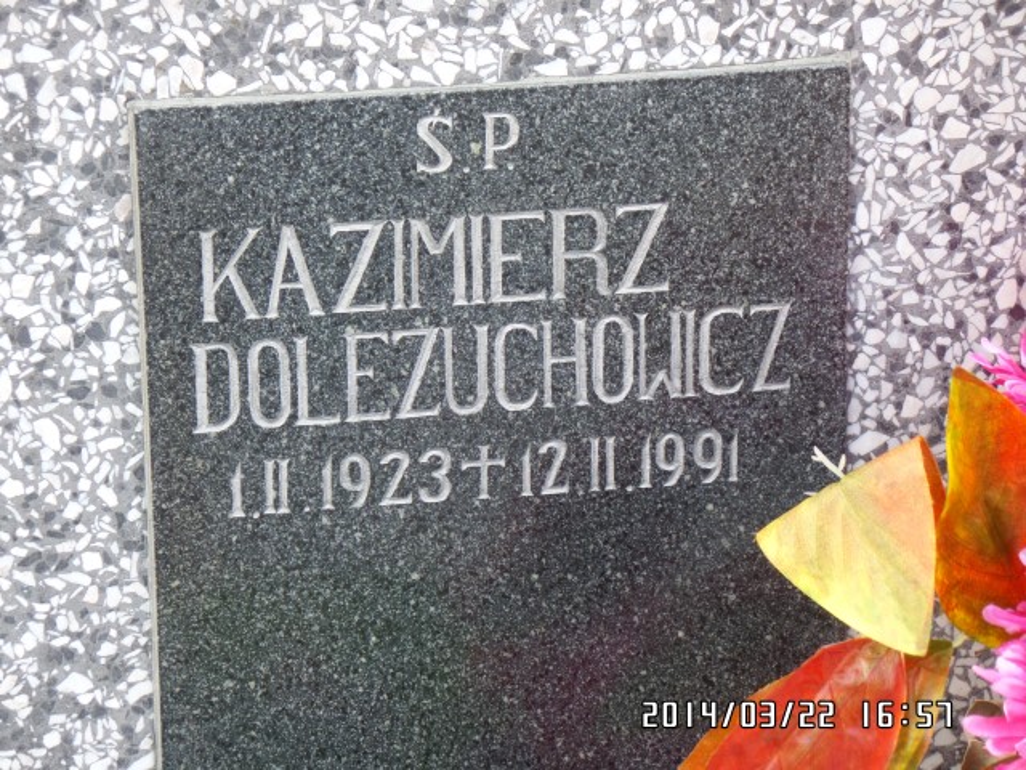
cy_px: 385
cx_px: 513
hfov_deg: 14.0
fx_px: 4179
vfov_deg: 10.5
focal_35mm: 141
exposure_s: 1/60
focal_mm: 25.2
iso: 240
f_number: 4.2
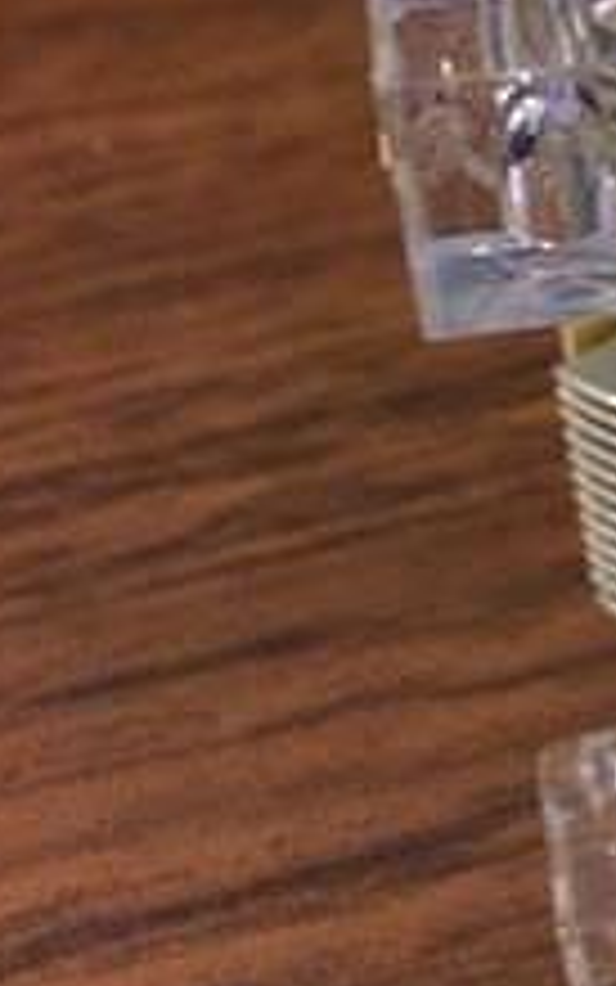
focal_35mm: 90
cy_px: 351
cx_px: 1048
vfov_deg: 23.0
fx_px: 2416
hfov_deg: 13.3
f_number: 2.2
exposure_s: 1/15
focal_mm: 4.15
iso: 400
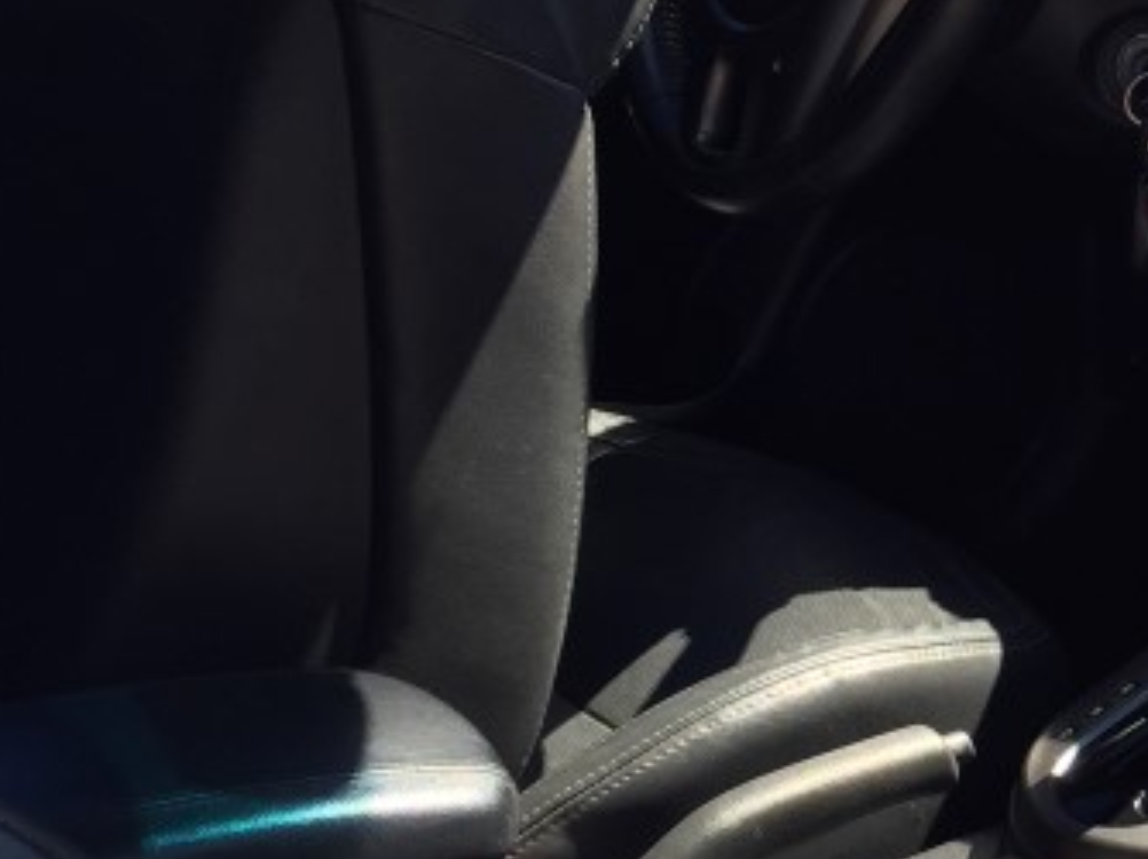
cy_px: 405
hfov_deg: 20.1
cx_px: 1516
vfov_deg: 16.6
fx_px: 2949
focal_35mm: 89
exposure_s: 1/205
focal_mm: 4.15
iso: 32
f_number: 2.2
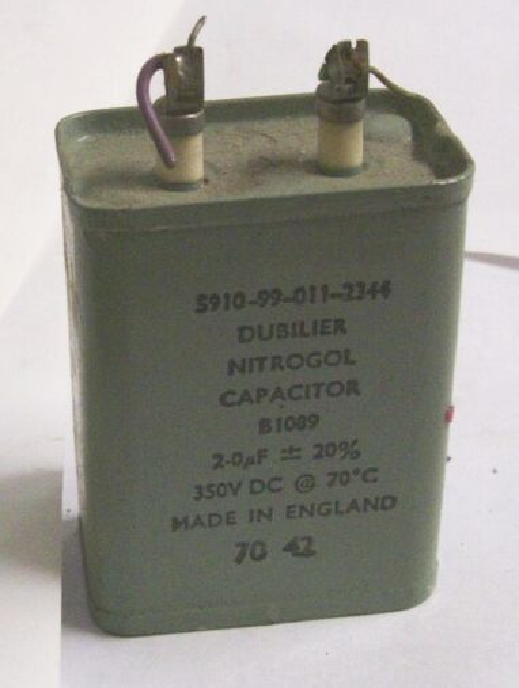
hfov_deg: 41.9
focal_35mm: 34
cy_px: 344
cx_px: 260
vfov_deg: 53.9
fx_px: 678
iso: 160
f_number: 2.7
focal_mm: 5.6
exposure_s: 1/29.2
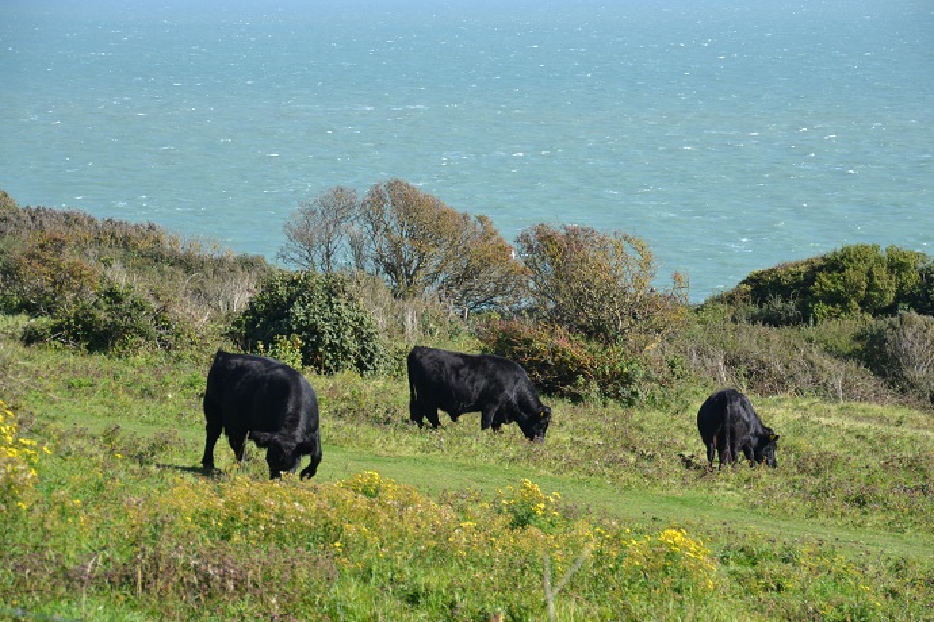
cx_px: 467
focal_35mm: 117
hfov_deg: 17.5
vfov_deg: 11.7
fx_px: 3035
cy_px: 311
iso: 100
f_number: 7.1
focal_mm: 78
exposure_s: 1/200
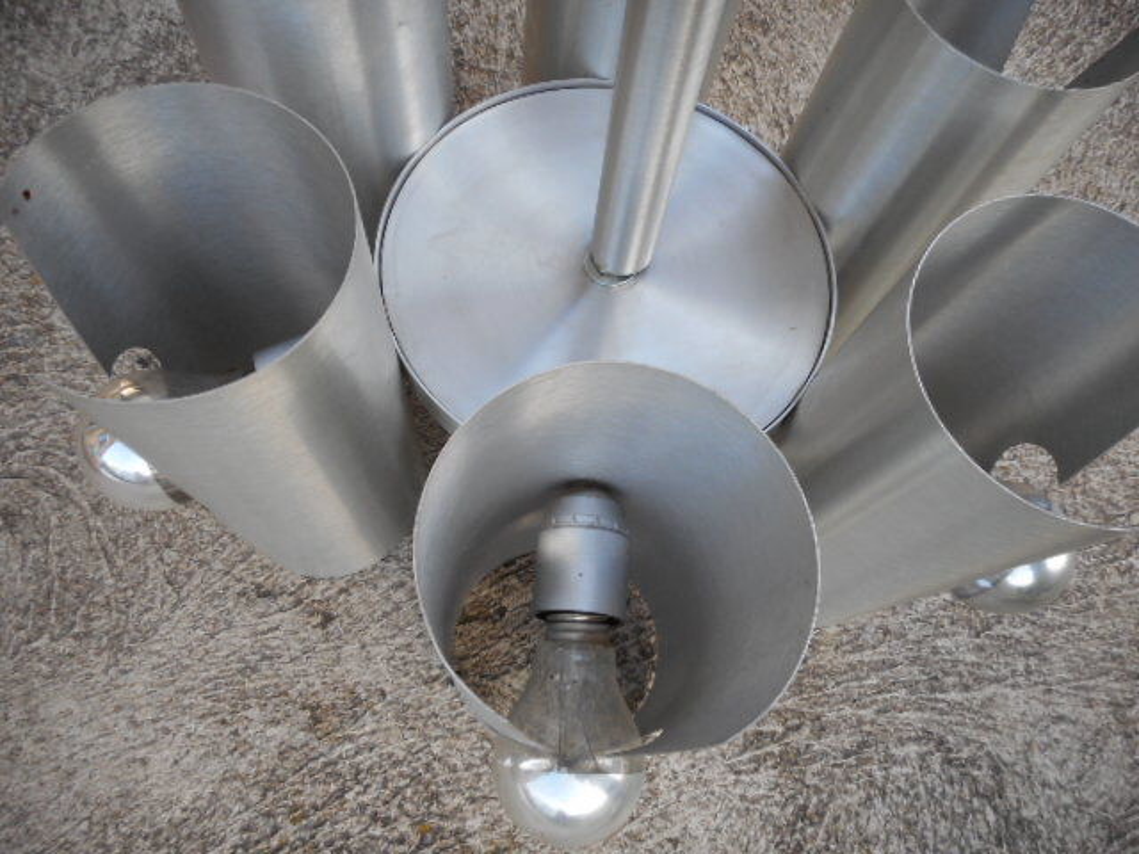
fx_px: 823
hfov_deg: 69.4
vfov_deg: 54.9
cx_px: 570
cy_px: 427
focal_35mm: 25
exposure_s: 1/30
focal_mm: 4.5
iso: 110
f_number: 3.7
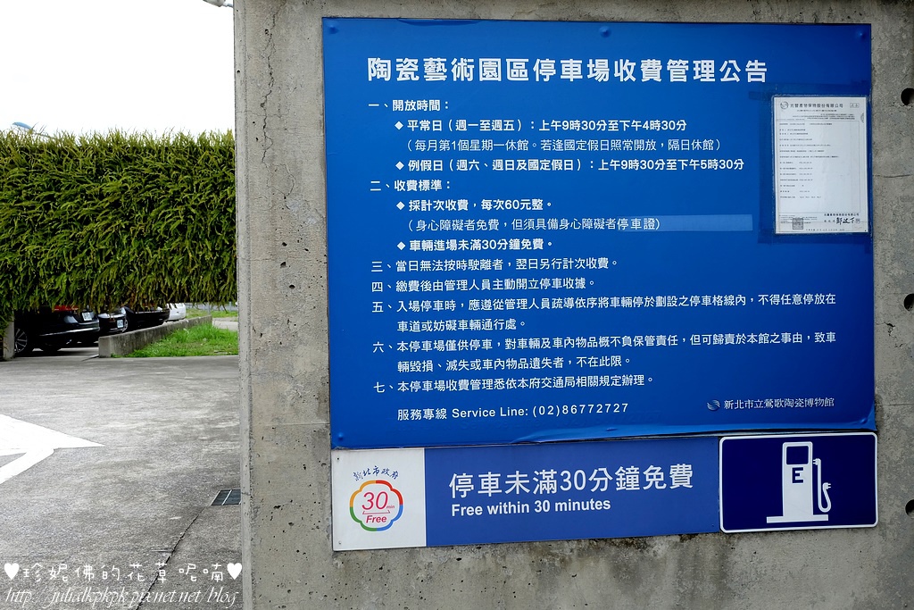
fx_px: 889
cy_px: 305
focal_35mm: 35
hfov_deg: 54.4
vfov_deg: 37.9
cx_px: 457
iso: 400
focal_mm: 23.2
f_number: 5.6
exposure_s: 1/640
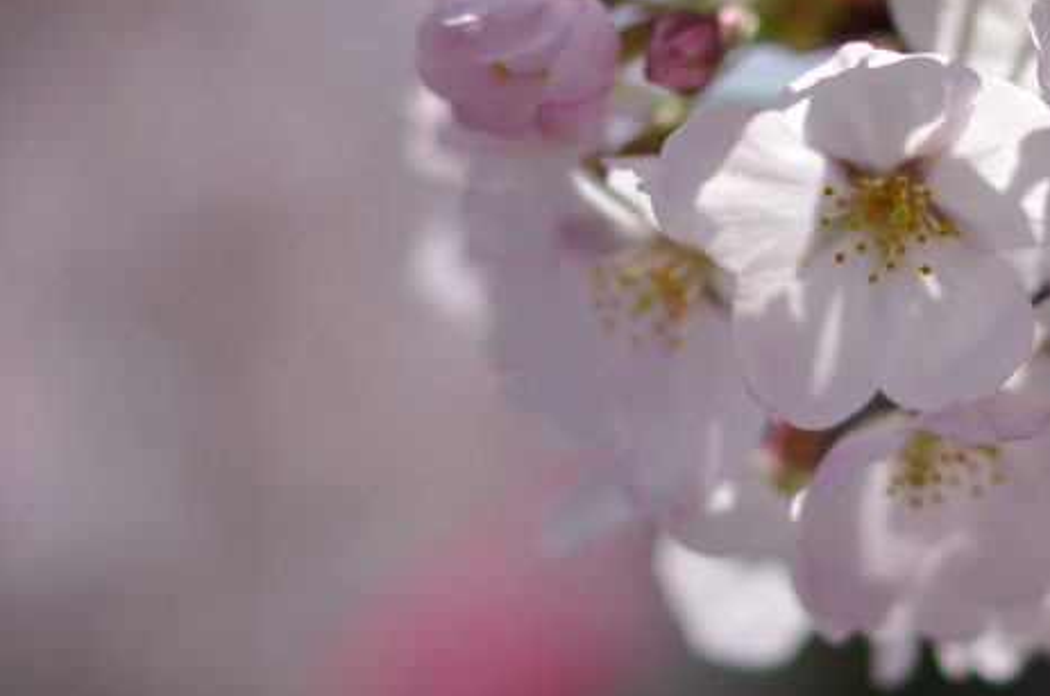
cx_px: 869
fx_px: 3348
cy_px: 168
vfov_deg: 11.8
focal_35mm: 115
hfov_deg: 17.6
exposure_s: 1/5000
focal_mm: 35
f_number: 2
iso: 200
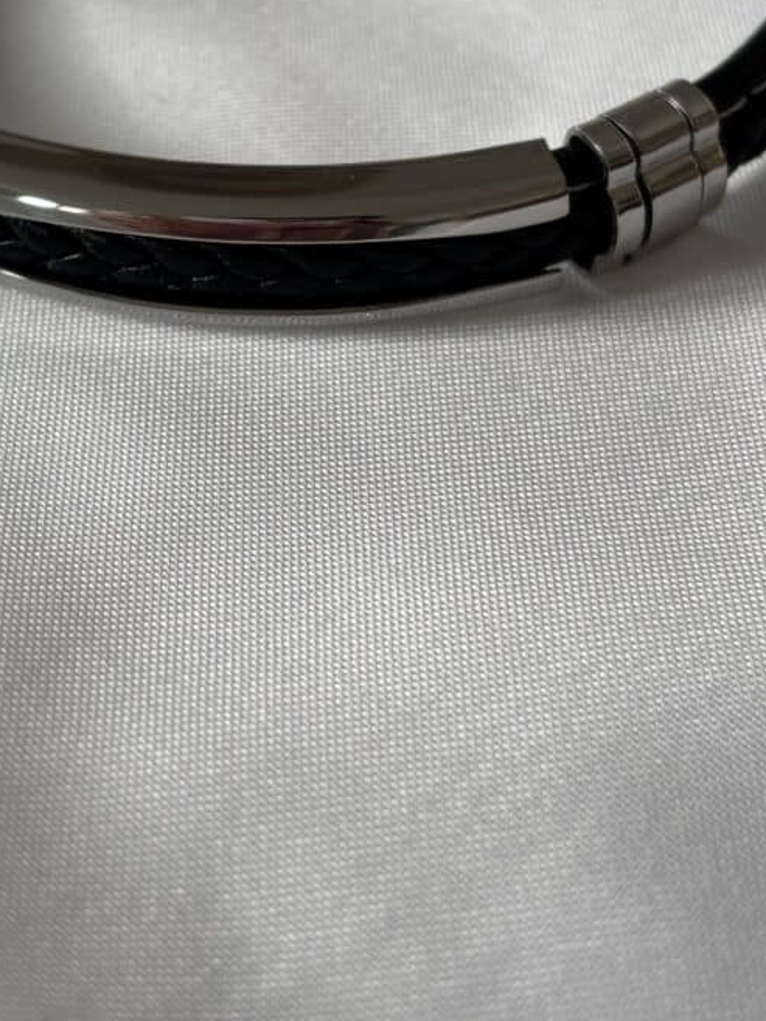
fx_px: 2389
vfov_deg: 24.0
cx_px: 292
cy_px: 337
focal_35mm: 81
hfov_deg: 18.2
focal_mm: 5.96
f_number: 1.6
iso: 32
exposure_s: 1/121
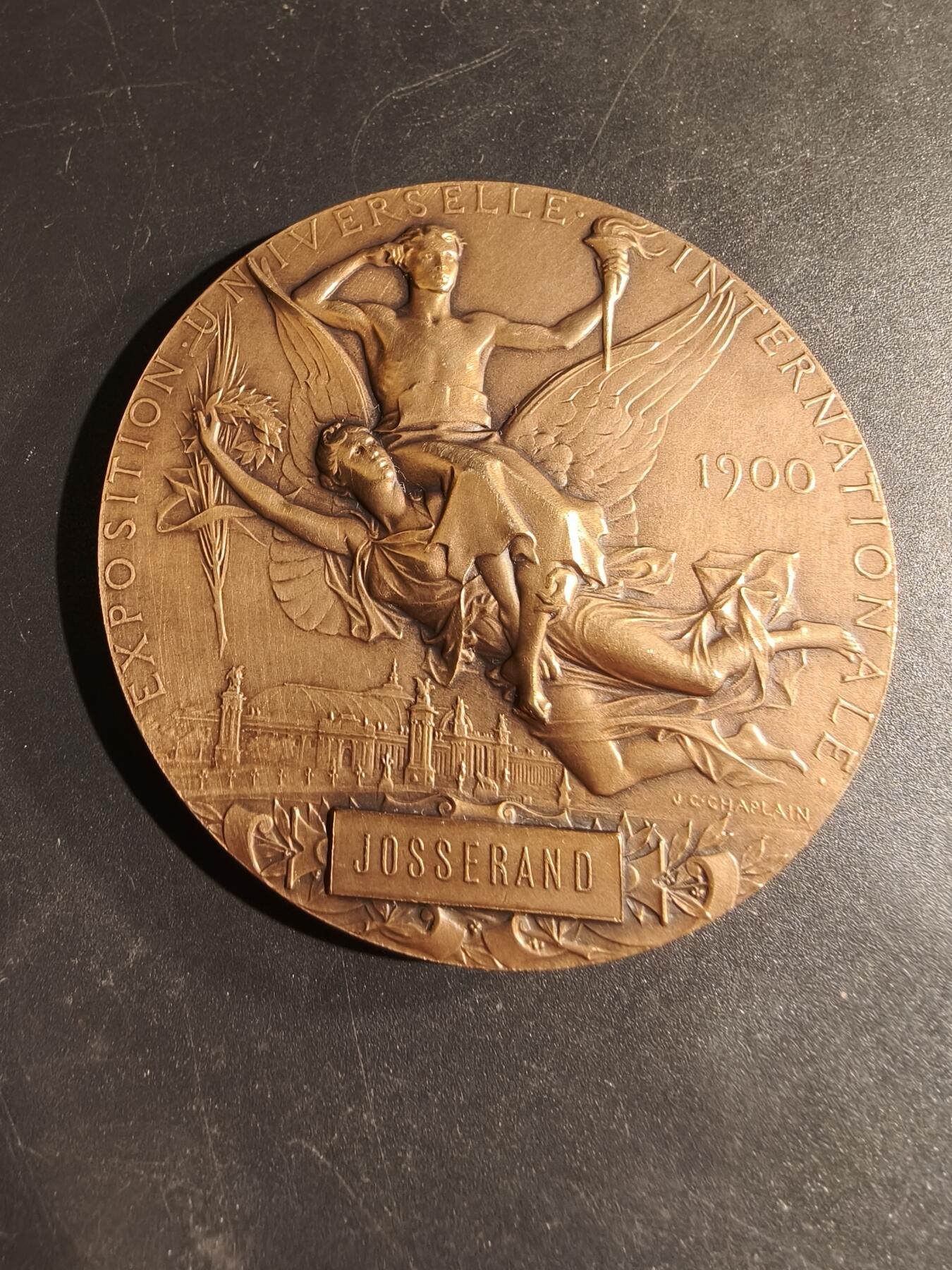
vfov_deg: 73.9
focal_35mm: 23
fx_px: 843
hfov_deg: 58.9
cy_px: 635
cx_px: 476
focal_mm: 2.32
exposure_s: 1/52
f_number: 2
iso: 160
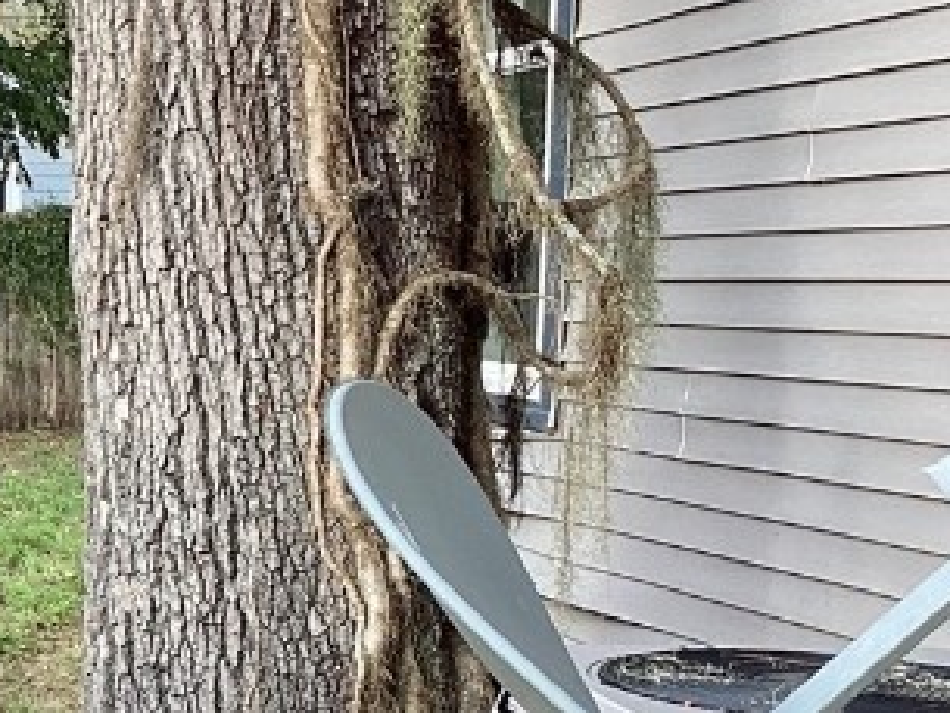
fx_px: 2855
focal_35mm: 104
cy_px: 536
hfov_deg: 18.1
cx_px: -143
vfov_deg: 14.2
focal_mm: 3.3
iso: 40
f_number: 2.4
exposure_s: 1/120
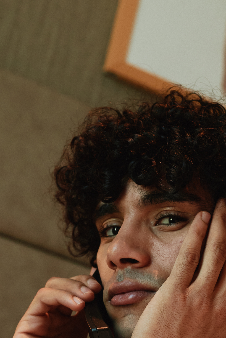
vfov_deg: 17.1
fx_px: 1102
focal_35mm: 117
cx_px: 168
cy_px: 332
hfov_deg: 11.7
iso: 1600
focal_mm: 50
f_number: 4
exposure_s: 1/160
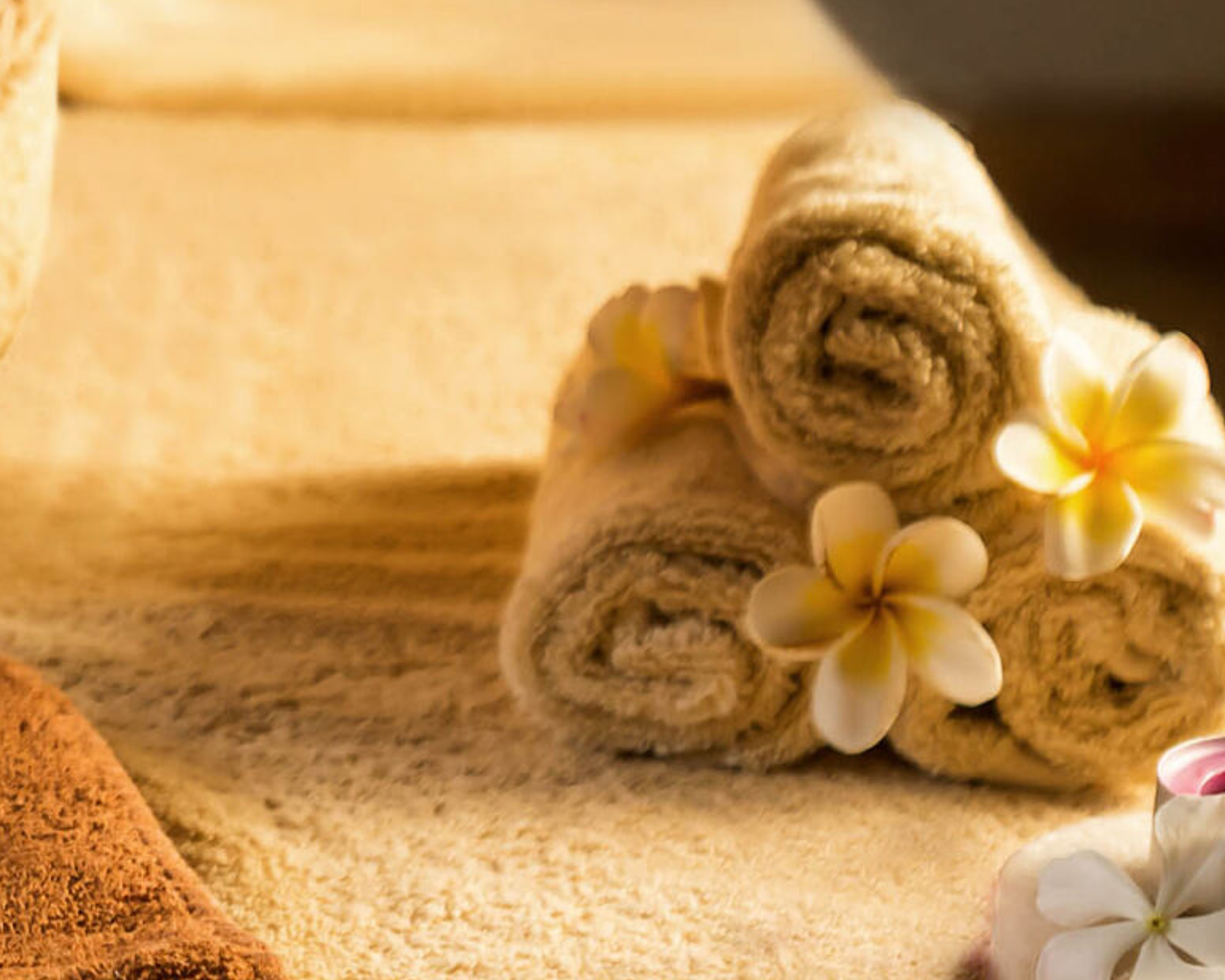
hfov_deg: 10.1
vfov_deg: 8.2
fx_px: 6781
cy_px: -15
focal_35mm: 187
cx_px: -459
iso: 250
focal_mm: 40
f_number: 3.5
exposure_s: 1/200
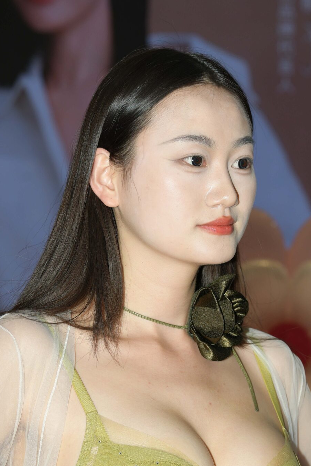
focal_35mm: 170
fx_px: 2202
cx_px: 137
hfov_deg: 8.1
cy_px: 333
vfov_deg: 12.1
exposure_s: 1/200
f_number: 6.3
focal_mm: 90
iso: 320
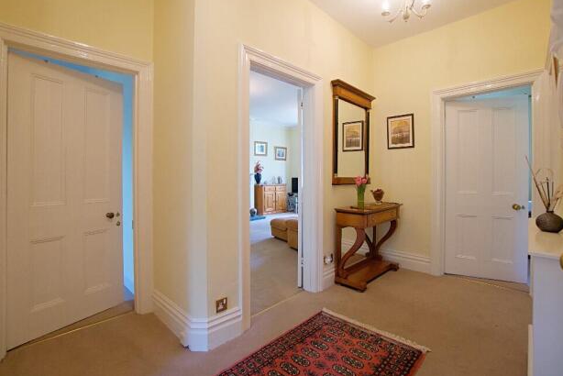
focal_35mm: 16
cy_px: 178
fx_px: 250
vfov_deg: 73.8
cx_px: 286
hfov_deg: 96.7
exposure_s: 1/160
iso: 1250
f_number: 4
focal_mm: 10
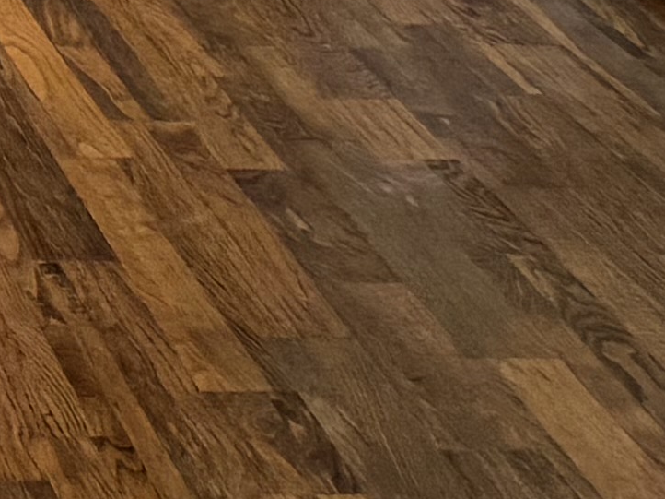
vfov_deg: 7.3
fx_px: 3649
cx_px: -797
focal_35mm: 190
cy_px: -680
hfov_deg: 9.5
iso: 250
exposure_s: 1/60
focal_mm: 6.76
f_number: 1.78
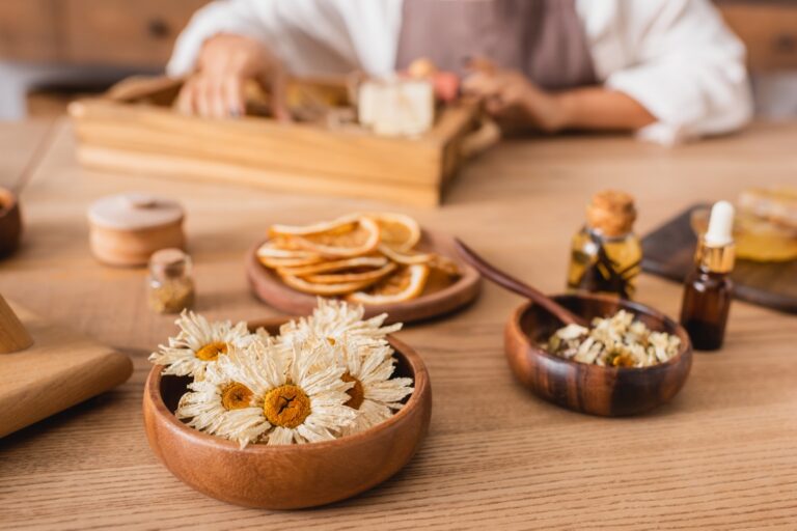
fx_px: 775
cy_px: 266
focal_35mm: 35
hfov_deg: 54.4
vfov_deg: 37.9
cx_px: 398
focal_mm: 35
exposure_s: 1/200
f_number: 4
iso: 160
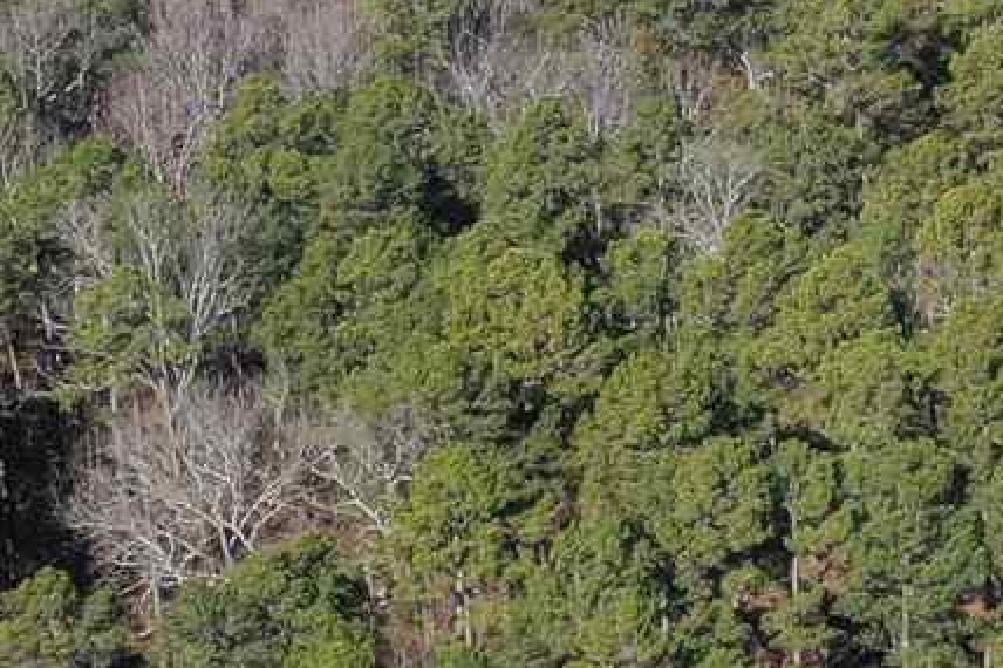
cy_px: 389
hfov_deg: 10.0
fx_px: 5598
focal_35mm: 201
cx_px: 1387
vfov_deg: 6.8
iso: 100
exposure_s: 1/400
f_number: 5.6
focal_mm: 10.26
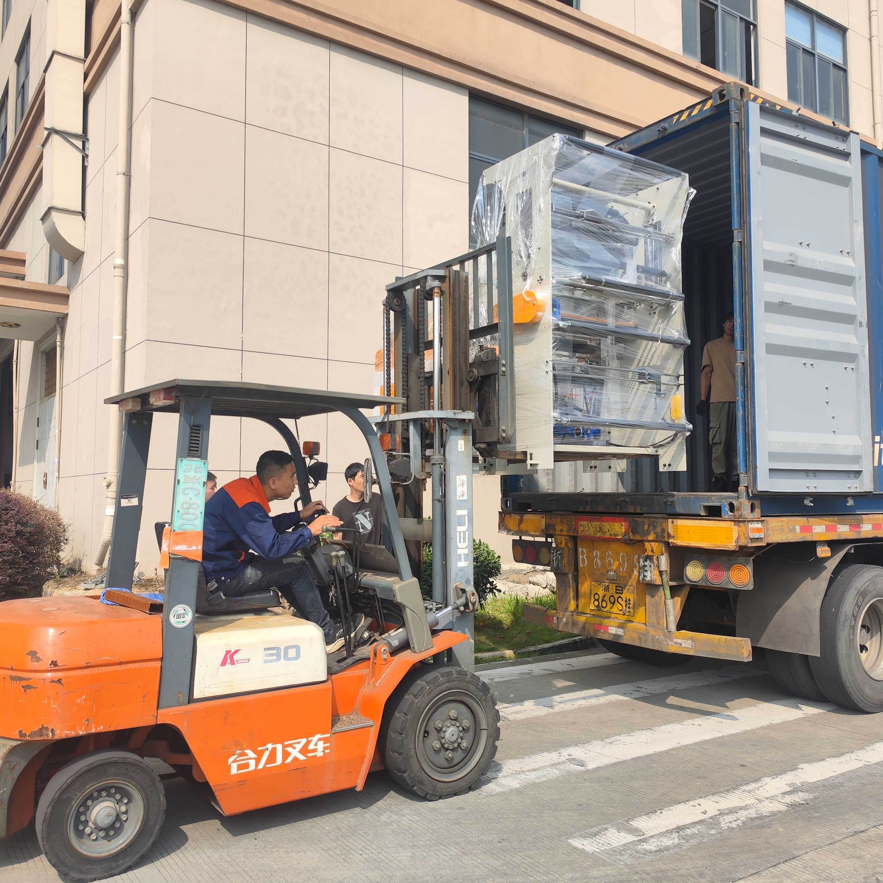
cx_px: 433
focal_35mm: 29
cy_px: 432
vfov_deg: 55.6
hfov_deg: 55.6
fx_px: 837
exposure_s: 1/2384
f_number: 1.9
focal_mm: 6.92
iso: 50
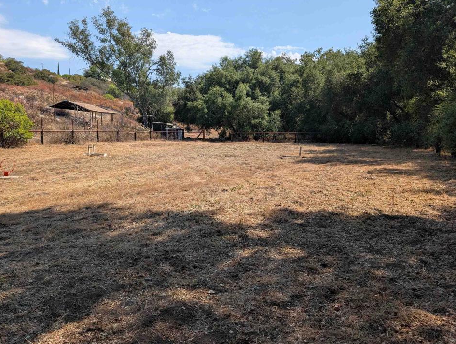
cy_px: 160
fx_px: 343
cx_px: 221
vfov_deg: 53.1
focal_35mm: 26
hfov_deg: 67.2
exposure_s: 1/1143
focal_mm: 6.9
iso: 22
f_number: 1.68
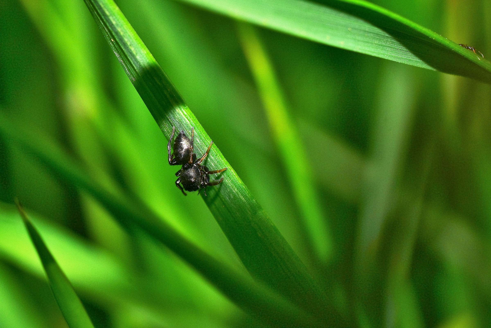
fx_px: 1432
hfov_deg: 19.5
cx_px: 246
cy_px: 164
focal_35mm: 105
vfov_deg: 13.0
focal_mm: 70
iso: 125
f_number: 14
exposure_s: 1/250
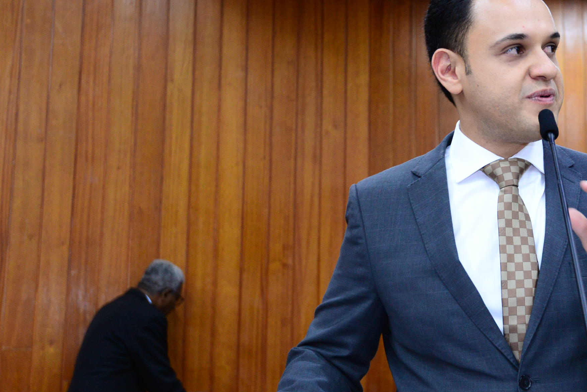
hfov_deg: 32.6
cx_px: 458
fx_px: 979
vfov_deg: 22.6
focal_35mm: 60
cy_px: 186
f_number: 4
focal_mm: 35
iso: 2500
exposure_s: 1/80
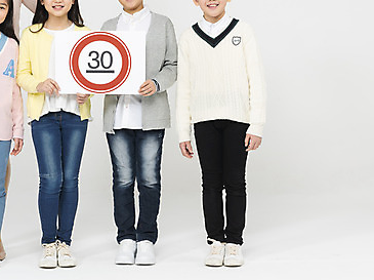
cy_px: 82
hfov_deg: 19.9
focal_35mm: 98
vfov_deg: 15.0
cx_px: 103
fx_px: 1058
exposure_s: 1/125
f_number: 16
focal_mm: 62
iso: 100
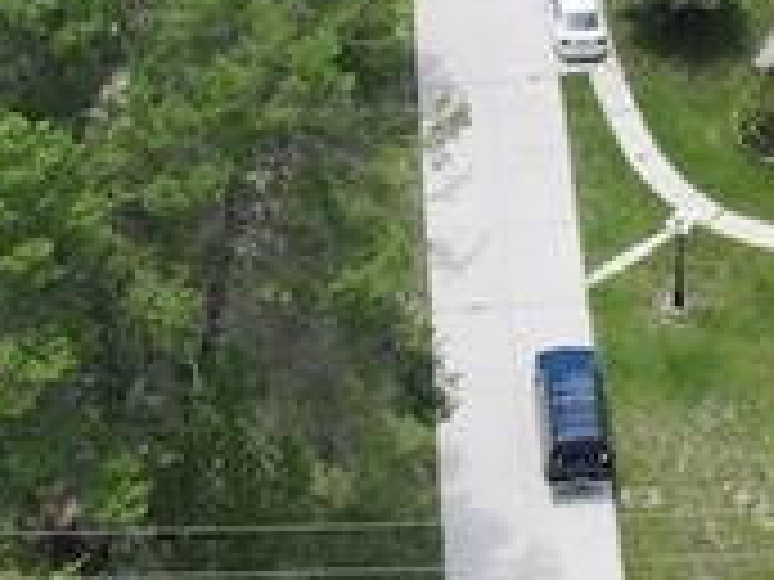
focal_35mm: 143
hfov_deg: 13.7
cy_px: -643
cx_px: 652
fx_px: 3197
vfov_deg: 9.6
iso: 100
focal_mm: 12.29
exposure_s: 1/2000
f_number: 3.2
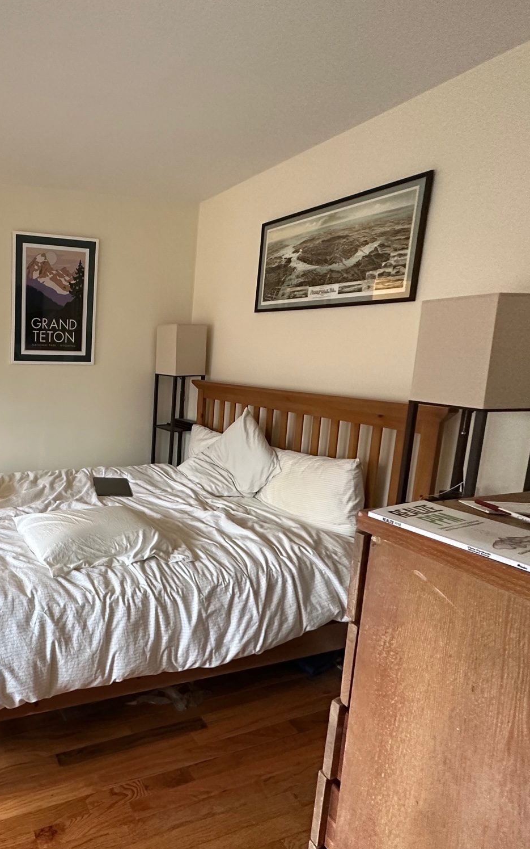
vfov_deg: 85.1
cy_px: 422
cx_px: 49
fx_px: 462
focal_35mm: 20
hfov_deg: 52.2
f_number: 2.2
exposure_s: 1/60
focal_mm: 2.22
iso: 400
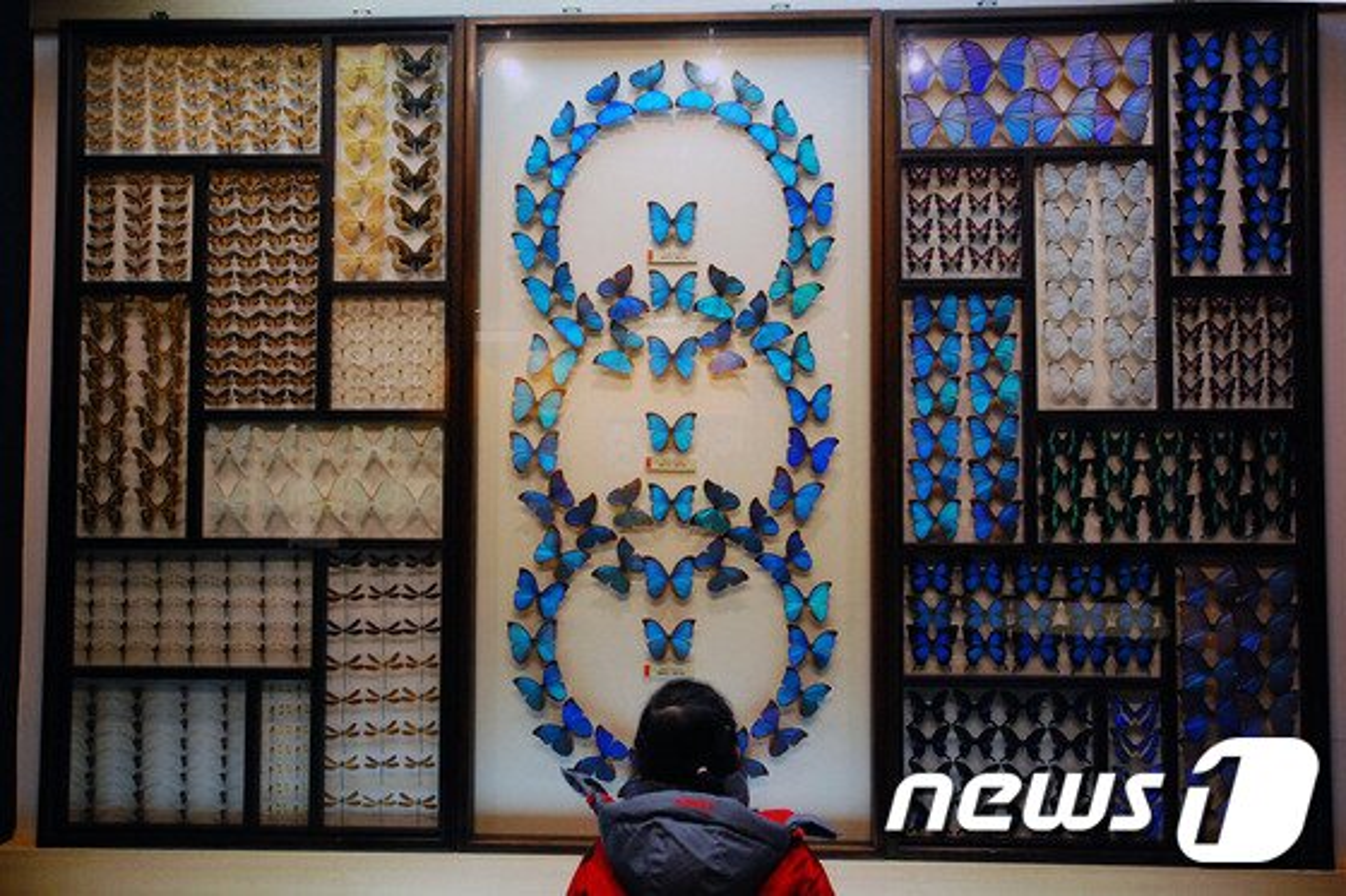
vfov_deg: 43.6
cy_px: 448
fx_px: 1121
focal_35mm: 30
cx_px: 673
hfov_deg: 61.9
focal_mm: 20
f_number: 3.5
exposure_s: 1/125
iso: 1600
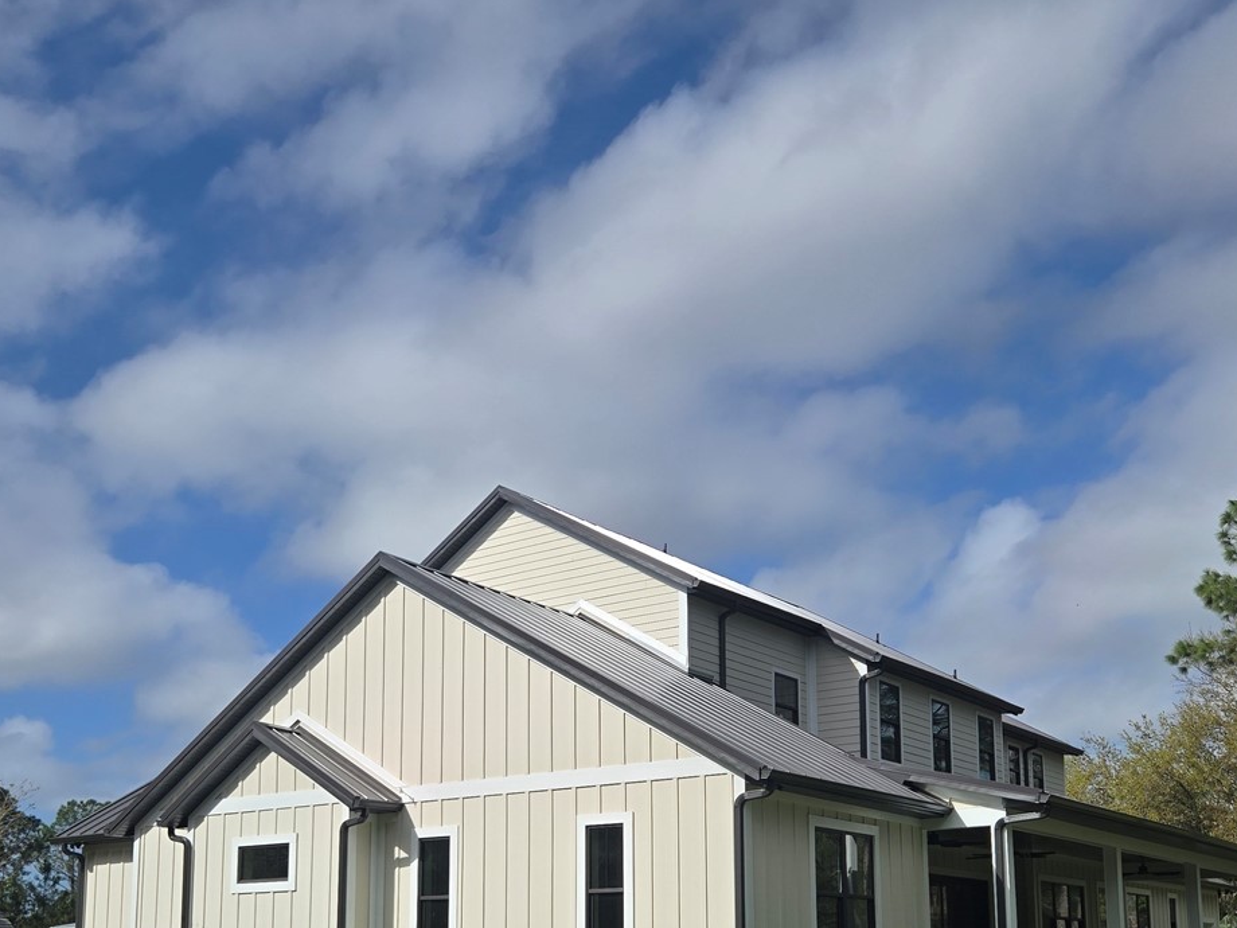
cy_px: 759
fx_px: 1429
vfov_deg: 34.7
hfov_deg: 46.8
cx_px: 567
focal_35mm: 40
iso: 25
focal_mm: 5.4
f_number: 1.8
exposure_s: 1/3502
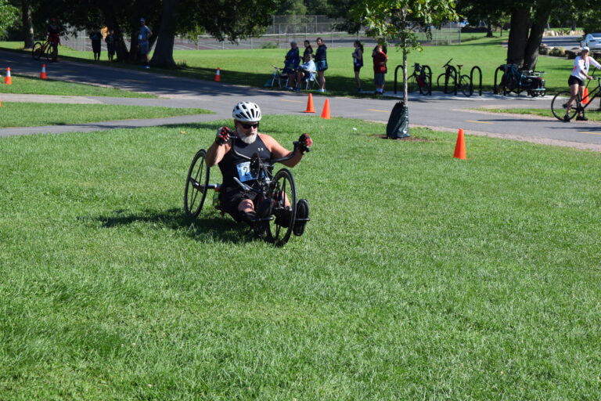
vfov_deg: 16.6
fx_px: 1377
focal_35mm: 82
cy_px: 200
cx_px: 300
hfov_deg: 24.6
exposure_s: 1/320
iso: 200
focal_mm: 55
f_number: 9
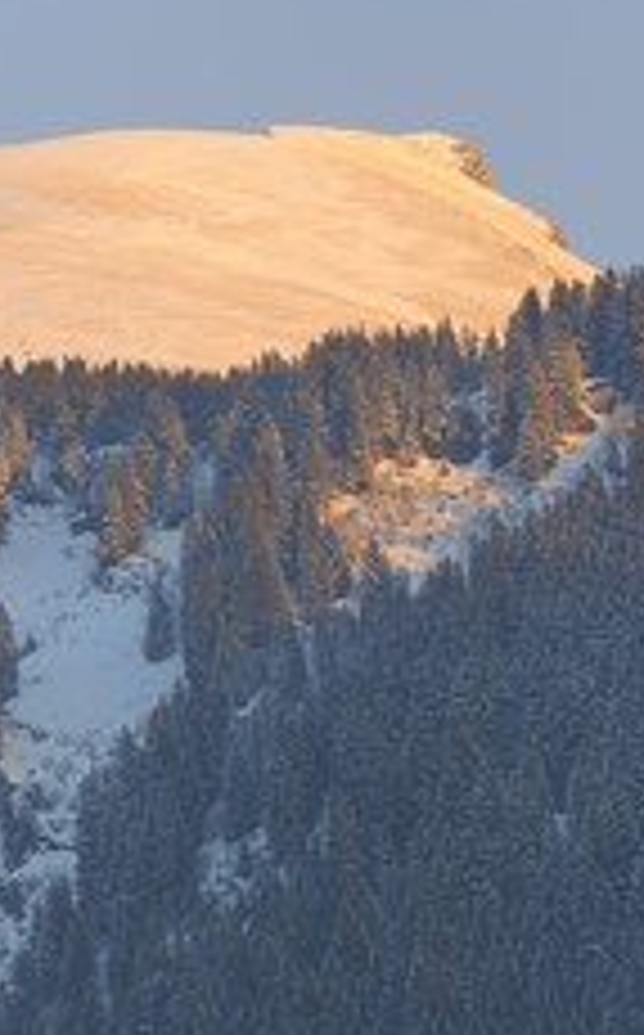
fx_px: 10514
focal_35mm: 373
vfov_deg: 5.6
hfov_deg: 3.5
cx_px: 464
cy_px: 490
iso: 400
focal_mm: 200
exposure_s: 1/200
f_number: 5
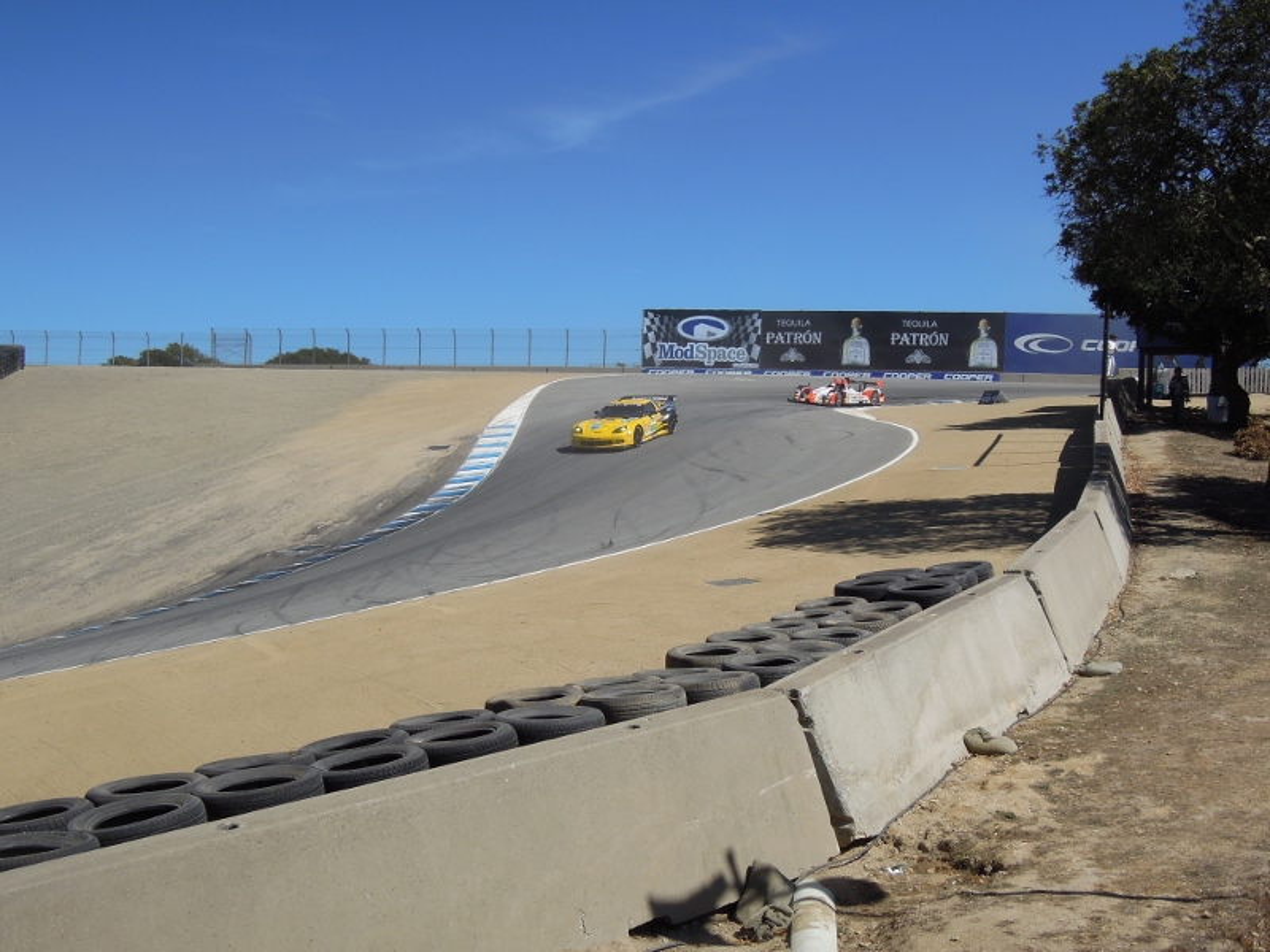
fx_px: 1651
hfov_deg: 42.1
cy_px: 476
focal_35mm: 45
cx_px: 635
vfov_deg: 32.2
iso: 160
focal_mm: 8.1
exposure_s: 1/1250
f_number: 5.6
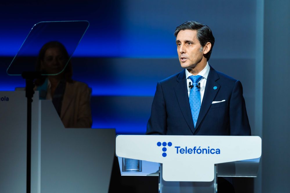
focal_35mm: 200
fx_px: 1611
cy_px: 96
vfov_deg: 6.9
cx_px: 145
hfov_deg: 10.3
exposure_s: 1/125
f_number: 4
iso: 1600
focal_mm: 200
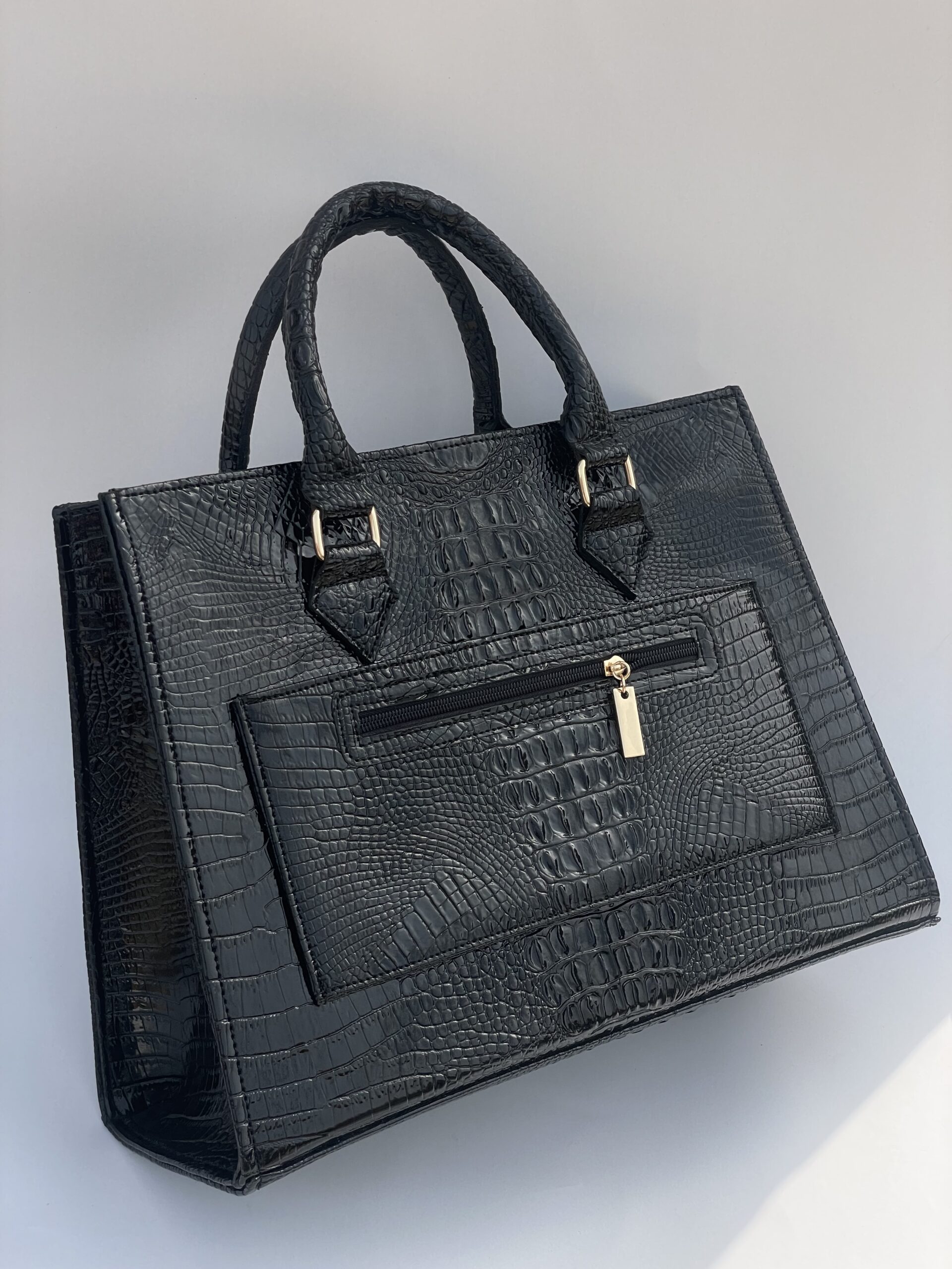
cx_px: 476
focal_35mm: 52
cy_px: 634
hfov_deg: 28.0
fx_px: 1907
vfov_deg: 36.8
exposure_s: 1/675
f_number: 2
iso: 32
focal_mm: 6
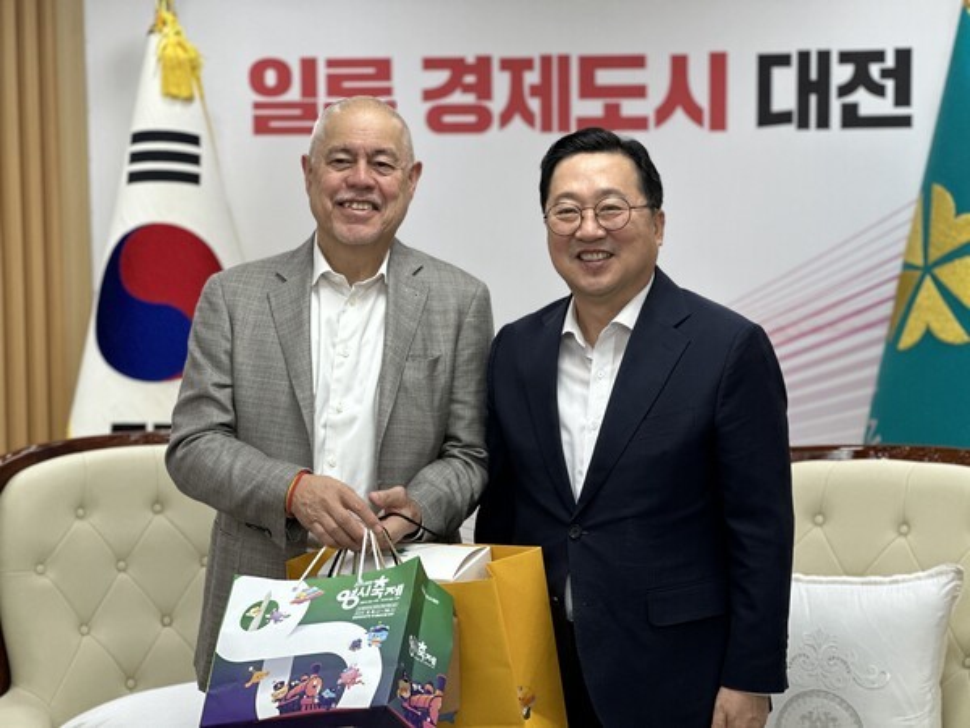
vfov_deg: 19.1
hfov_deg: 25.3
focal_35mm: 77
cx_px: 485
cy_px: 364
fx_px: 2158
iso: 200
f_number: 2.8
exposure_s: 1/120
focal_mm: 9
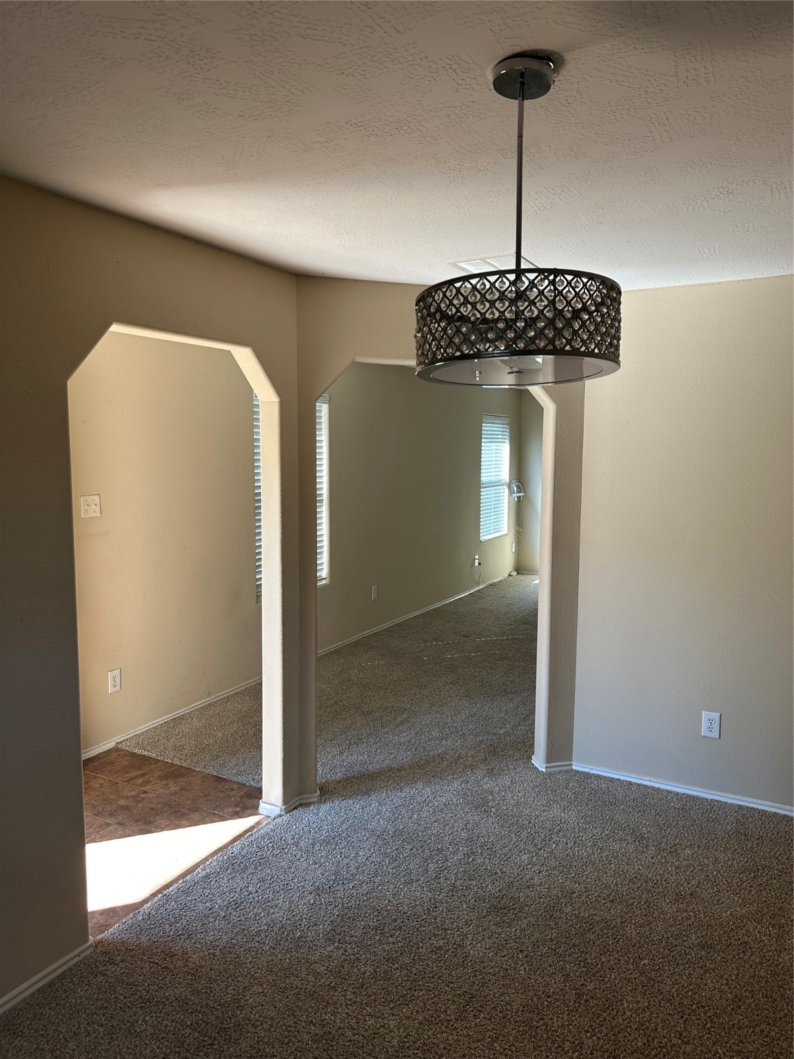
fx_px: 734
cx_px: 397
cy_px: 530
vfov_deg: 71.6
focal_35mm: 24
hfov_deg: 56.8
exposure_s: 1/121
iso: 80
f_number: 1.78
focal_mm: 6.86
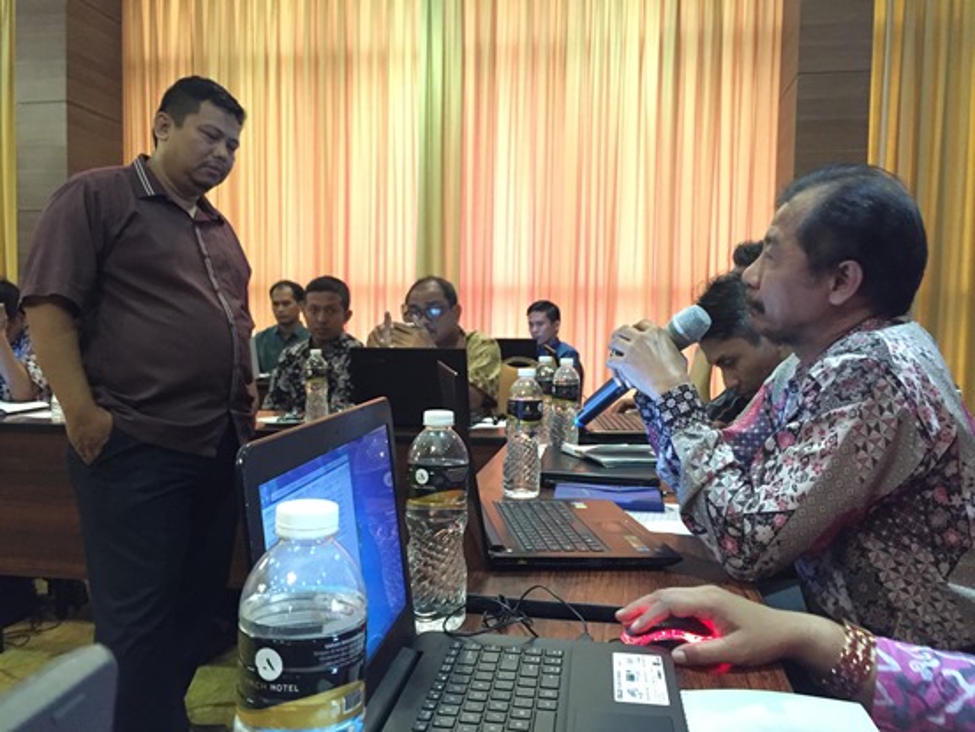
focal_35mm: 29
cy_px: 366
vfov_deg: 48.2
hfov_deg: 61.6
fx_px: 817
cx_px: 488
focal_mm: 4.15
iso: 800
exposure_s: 1/17
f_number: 2.2
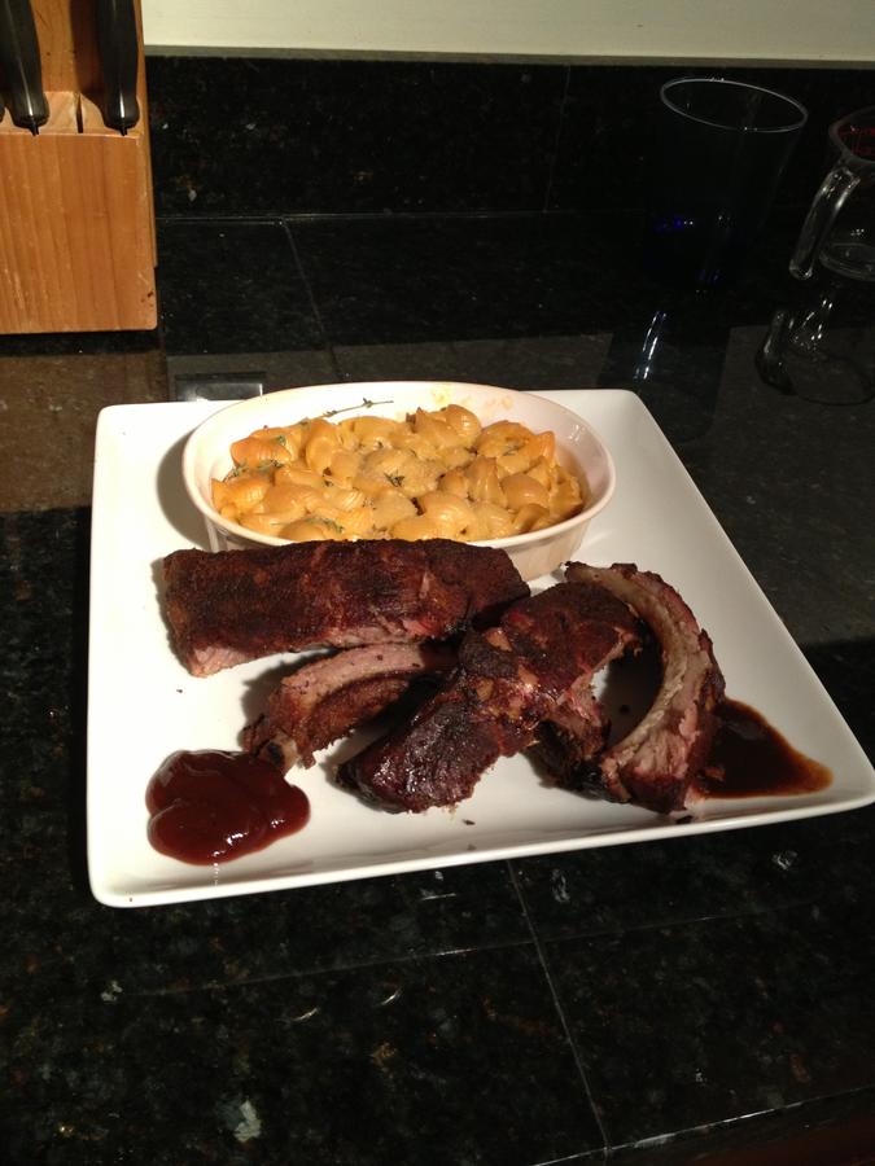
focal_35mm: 35
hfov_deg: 40.7
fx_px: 1180
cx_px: 438
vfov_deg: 52.6
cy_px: 583
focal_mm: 4.28
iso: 160
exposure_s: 1/20
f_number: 2.4
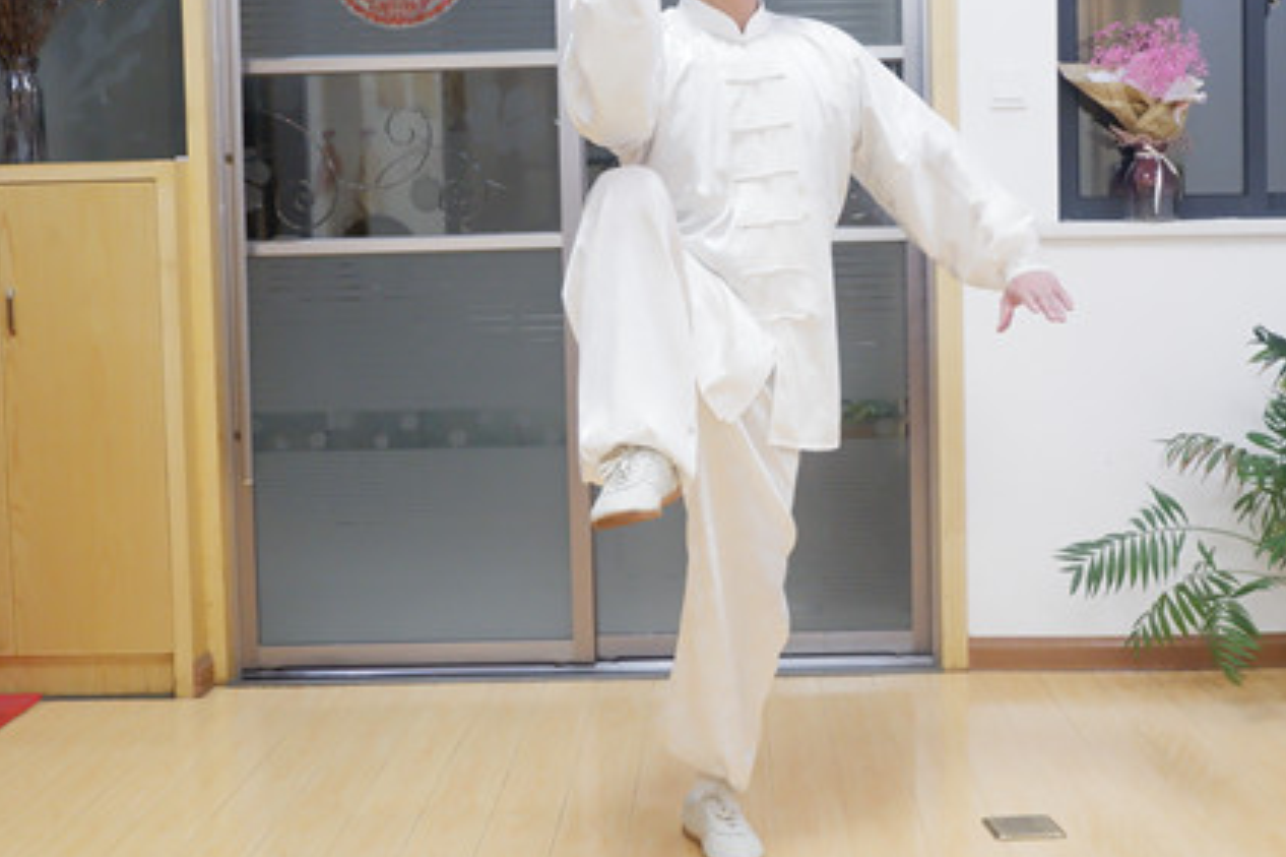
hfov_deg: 36.8
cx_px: 713
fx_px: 1928
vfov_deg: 25.0
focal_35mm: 54
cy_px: 351
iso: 2500
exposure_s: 1/52
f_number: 4.5
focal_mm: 25.6
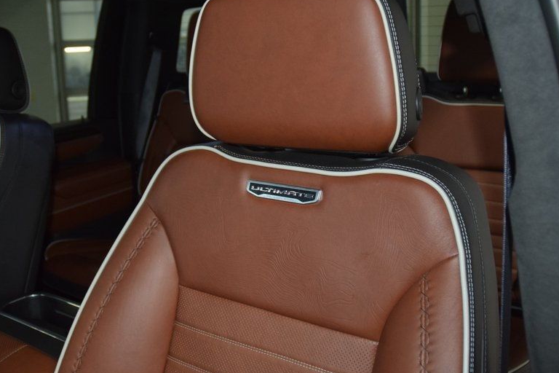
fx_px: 559
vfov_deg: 36.8
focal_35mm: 36
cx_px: 286
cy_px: 159
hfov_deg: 53.1
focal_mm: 18
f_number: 3.5
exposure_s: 1/125
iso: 1400
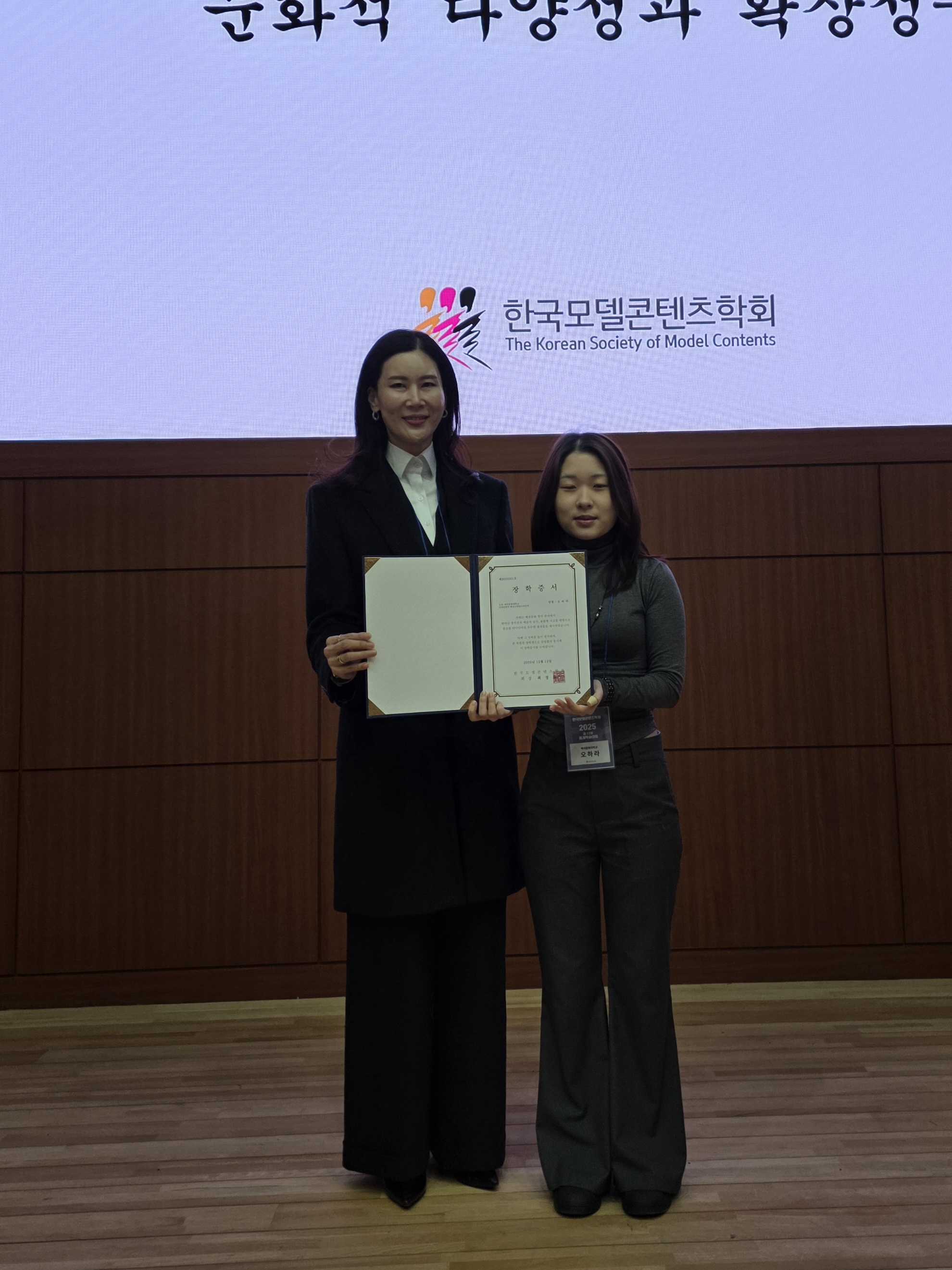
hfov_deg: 58.9
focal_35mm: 23
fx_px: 844
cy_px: 635
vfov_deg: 73.9
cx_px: 476
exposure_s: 1/120
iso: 100
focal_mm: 6.3
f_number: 1.7
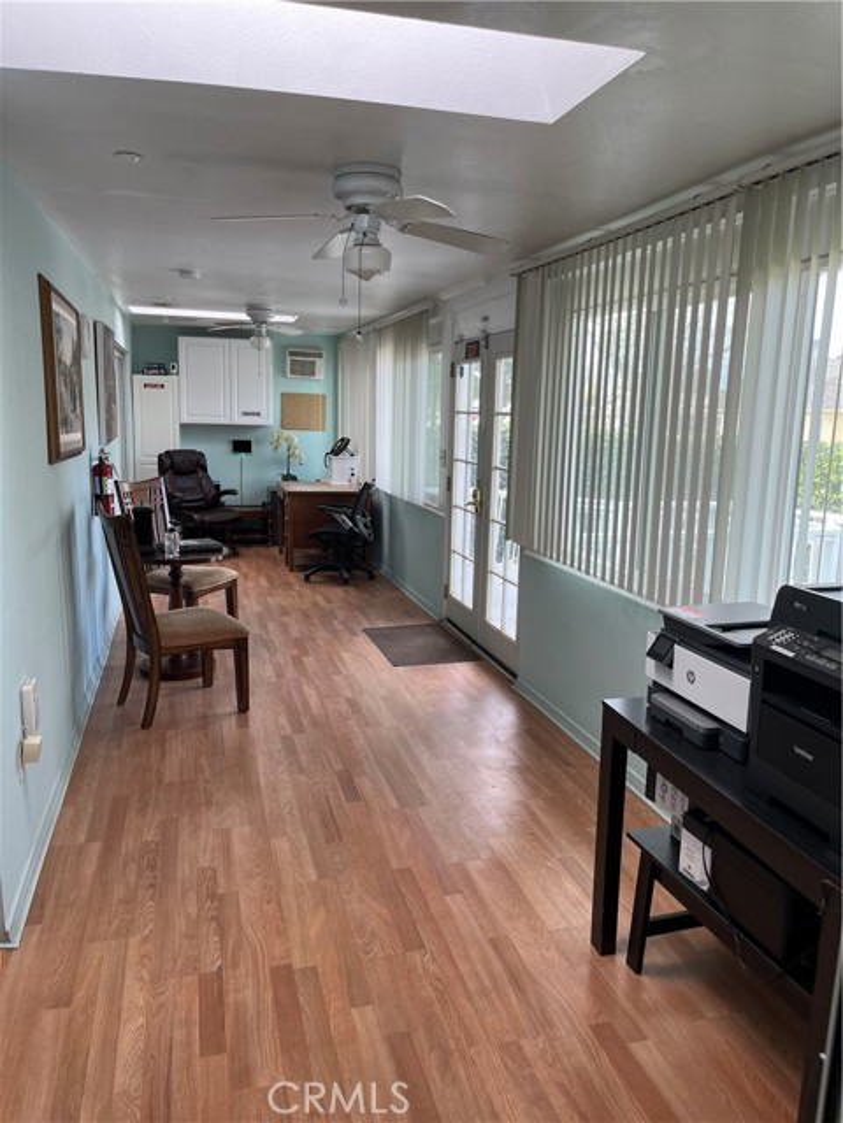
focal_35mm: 26
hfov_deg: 53.1
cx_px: 422
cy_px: 562
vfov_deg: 67.3
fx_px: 844
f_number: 1.6
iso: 50
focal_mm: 5.1
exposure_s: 1/122
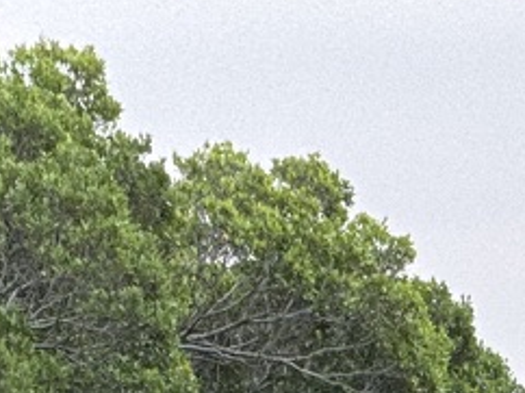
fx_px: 7697
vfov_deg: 2.9
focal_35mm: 508
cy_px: 801
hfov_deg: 3.9
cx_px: 748
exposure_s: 1/121
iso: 80
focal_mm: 15.66
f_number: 2.8
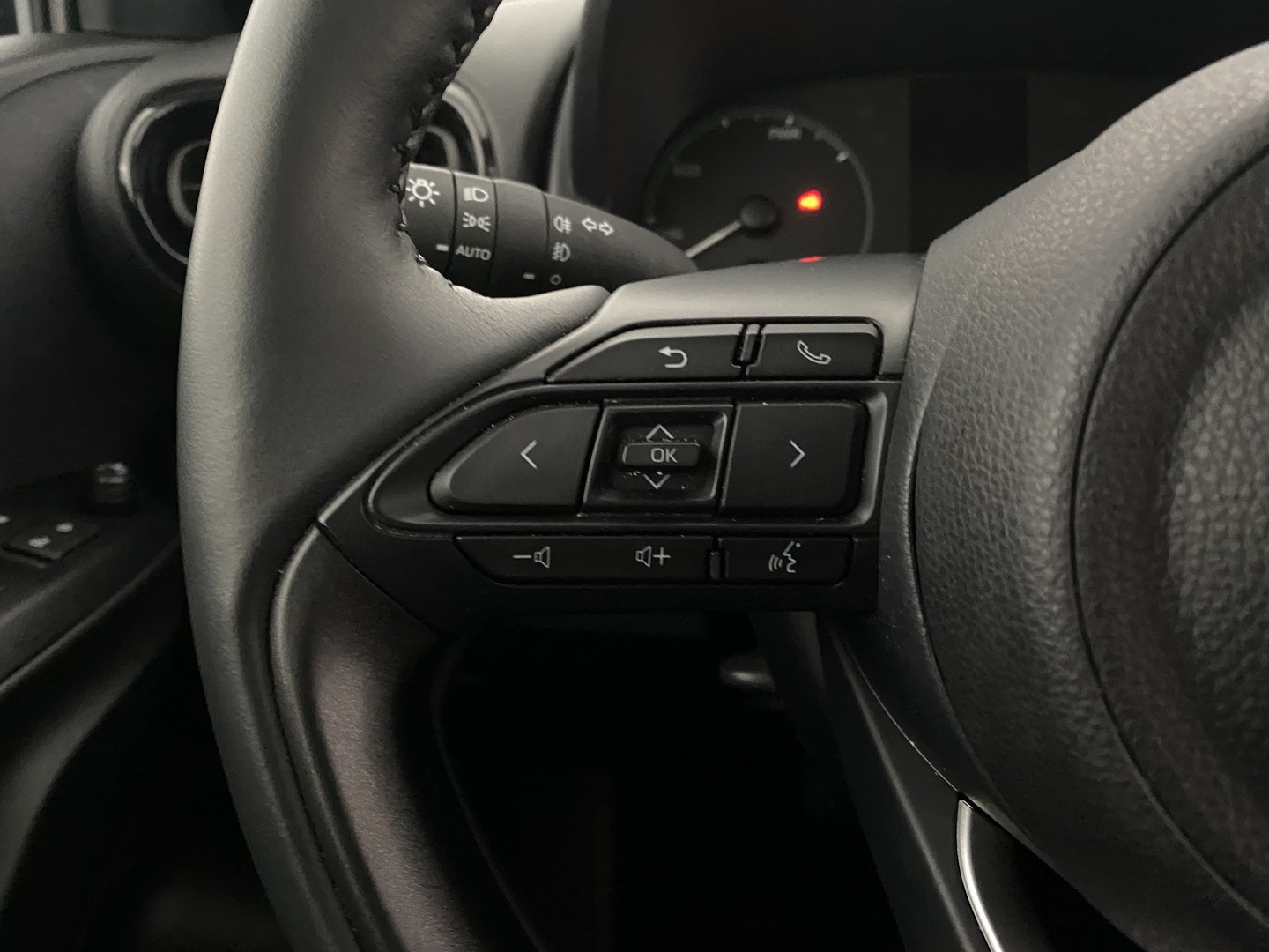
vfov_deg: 53.1
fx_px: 953
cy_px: 476
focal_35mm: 26
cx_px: 634
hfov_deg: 67.3
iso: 800
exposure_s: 1/25
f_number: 1.8
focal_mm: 4.25
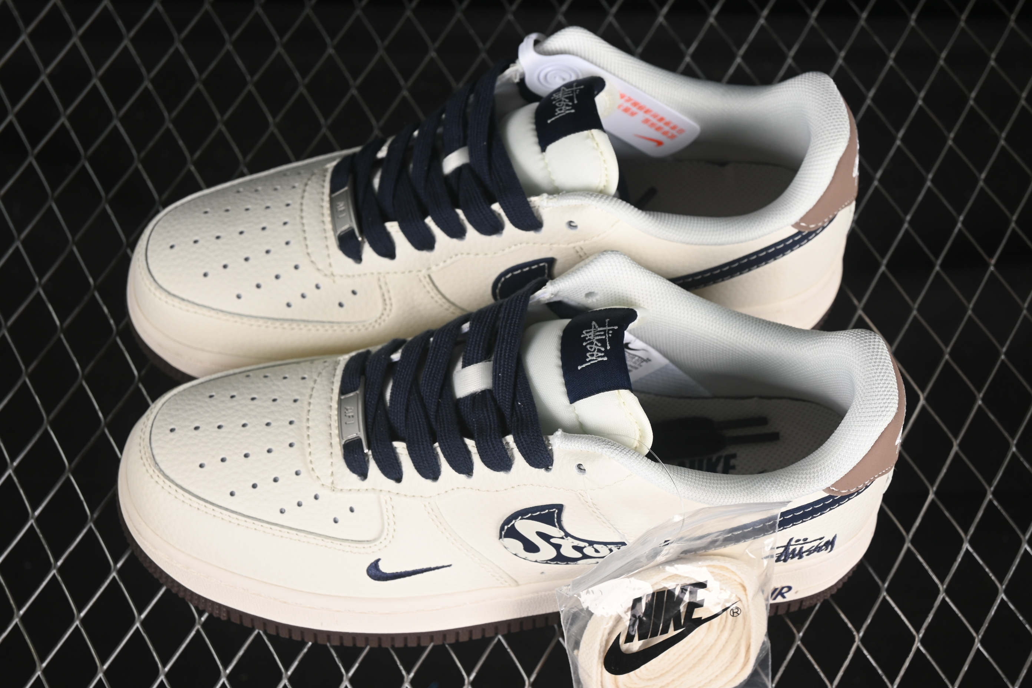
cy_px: 344
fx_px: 2150
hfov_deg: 27.0
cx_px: 516
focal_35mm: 75
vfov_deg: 18.2
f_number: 7.1
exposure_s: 1/80
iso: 160
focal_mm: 50
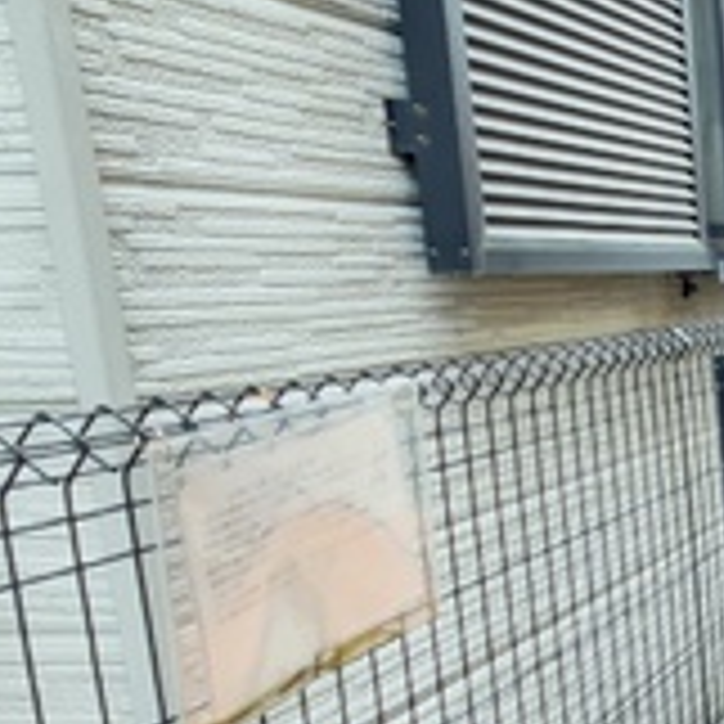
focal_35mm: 50
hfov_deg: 24.4
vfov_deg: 33.4
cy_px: 542
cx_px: 1151
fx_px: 1183
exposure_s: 1/50
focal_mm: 2.2
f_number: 2.2
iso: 200
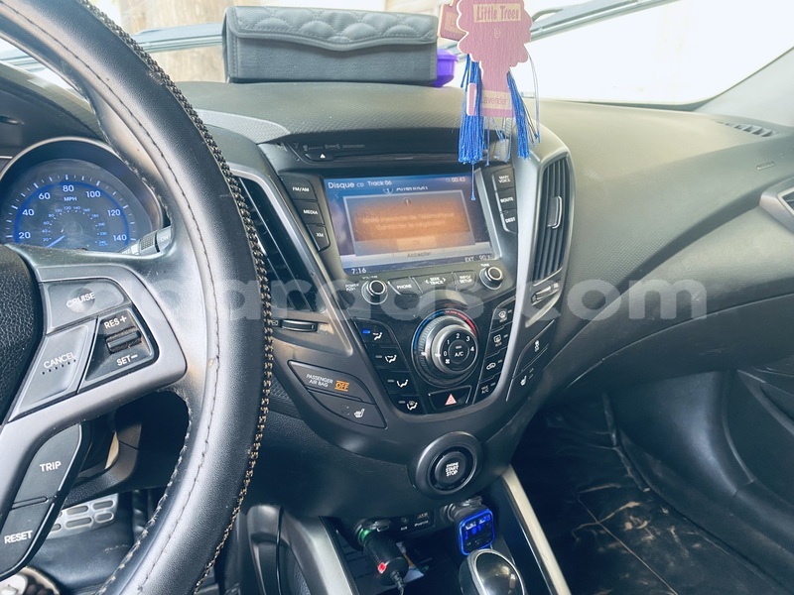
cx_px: 397
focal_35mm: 26
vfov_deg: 53.1
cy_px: 298
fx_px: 596
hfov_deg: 67.3
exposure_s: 1/86
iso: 125
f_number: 1.8
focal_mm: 4.25
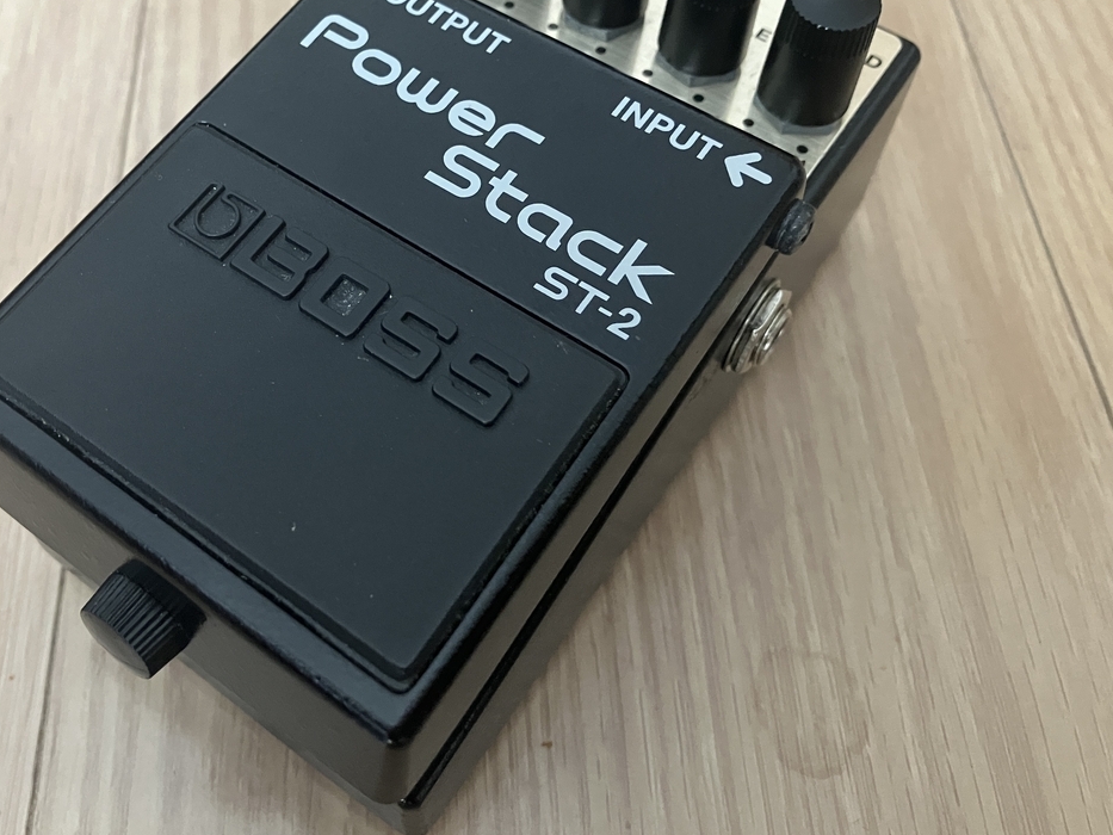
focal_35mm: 36
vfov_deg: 39.5
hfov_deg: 50.8
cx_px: 414
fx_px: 1158
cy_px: 328
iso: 320
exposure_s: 1/49
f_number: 1.8
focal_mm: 3.99
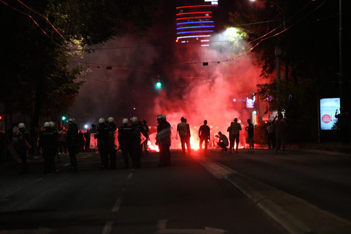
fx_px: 1950
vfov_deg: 6.9
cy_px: 117
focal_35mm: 200
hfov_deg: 10.3
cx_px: 176
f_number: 3.5
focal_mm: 200
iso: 10000
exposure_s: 1/500
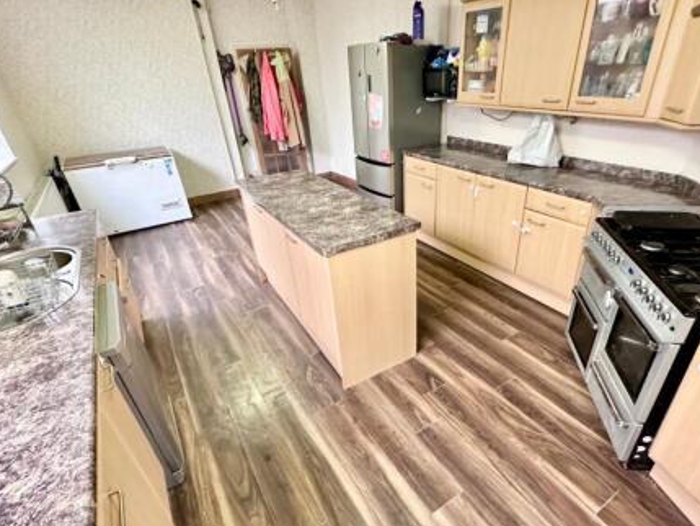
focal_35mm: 19
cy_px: 292
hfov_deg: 84.4
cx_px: 388
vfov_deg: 68.5
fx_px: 384
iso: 640
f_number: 2.2
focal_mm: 2.22
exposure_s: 1/60
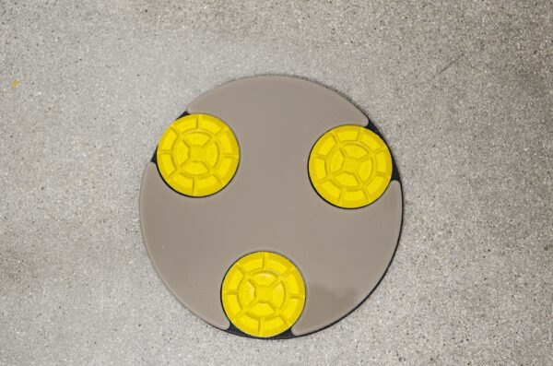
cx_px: 276
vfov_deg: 16.5
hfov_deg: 24.7
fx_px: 1264
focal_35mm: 82
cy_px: 183
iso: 100
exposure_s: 1/6
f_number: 3.2
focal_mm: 55
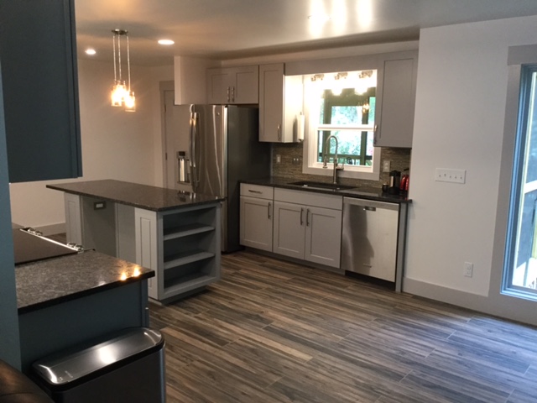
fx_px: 481
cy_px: 202
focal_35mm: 31
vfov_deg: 45.4
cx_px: 268
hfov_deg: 58.4
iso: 125
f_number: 2.4
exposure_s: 1/30
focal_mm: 3.3
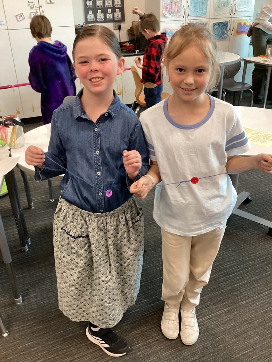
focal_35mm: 32
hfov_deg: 44.2
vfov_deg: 56.8
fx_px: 335
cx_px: 140
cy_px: 182
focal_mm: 3.3
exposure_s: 1/60
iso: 250
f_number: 2.4
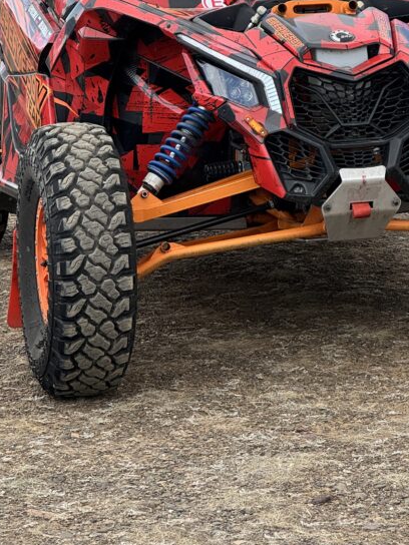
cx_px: 273
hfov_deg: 10.2
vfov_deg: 13.5
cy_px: 70
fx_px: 2284
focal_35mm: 145
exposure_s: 1/368
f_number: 2.8
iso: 25
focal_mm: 9
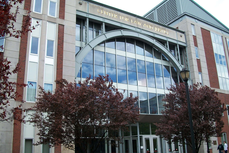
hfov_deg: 54.4
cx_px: 111
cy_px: 87
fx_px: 223
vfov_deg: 37.8
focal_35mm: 35
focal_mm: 5.7
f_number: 2.9
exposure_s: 1/500
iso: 80
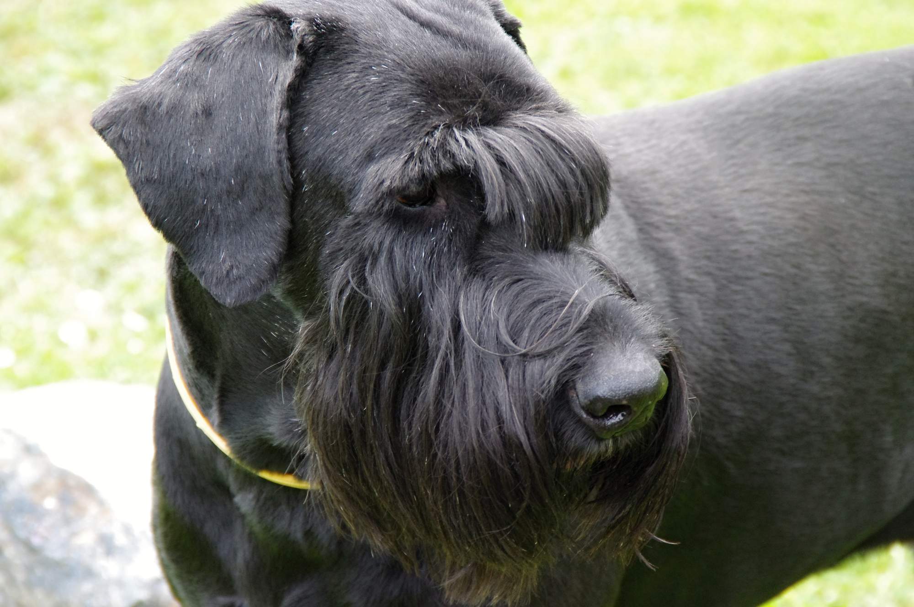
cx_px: 457
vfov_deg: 4.6
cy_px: 304
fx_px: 7607
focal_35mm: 300
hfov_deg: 6.9
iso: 1600
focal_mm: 200
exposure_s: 1/250
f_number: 8
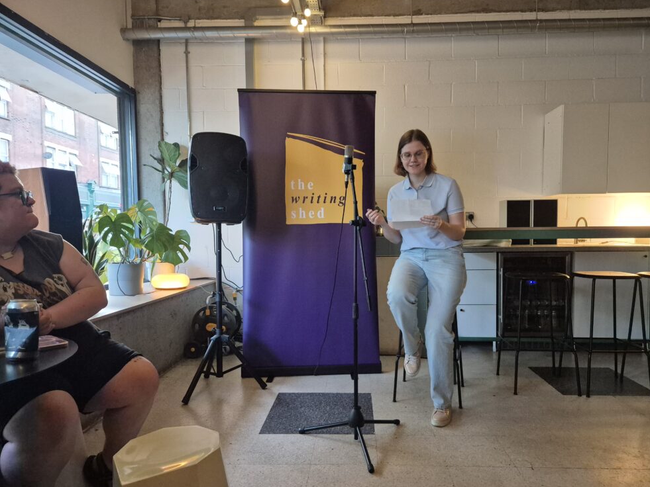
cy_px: 249
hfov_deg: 71.6
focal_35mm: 24
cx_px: 339
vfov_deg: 56.8
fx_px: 451
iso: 1600
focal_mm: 5.4
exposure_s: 1/100
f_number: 1.8
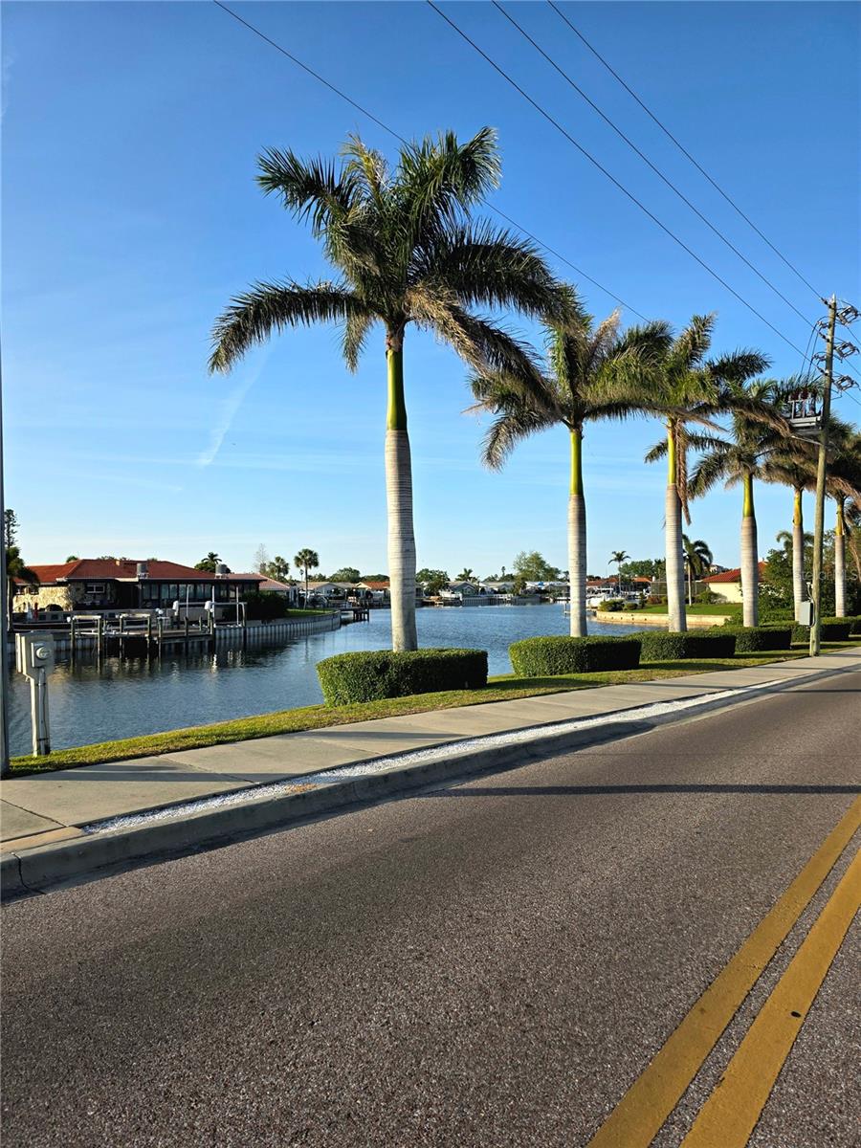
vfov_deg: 73.9
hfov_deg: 58.9
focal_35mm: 23
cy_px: 574
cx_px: 430
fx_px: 763
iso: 80
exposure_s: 1/5000
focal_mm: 6.3
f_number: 1.7
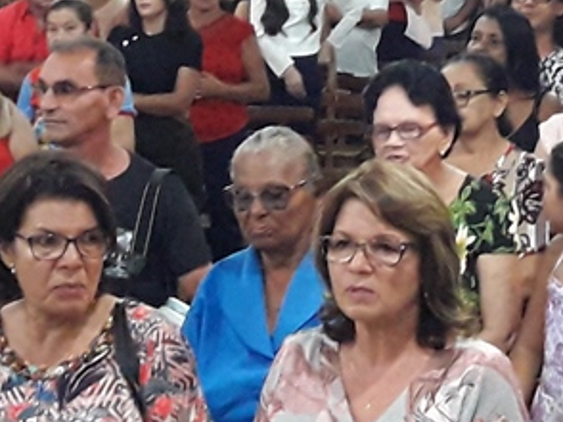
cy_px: 46
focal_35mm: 61
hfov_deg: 31.6
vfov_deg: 23.4
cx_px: 331
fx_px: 991
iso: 400
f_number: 1.9
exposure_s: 1/20
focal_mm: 3.7
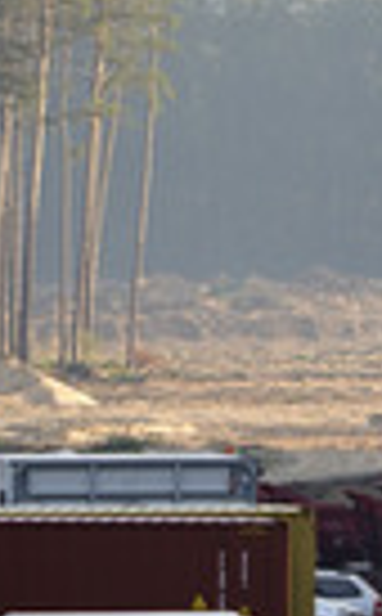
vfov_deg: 2.0
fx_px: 17884
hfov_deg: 1.2
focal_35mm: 1068
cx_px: 407
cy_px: 234
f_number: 6.3
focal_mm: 318
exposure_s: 1/640
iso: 640
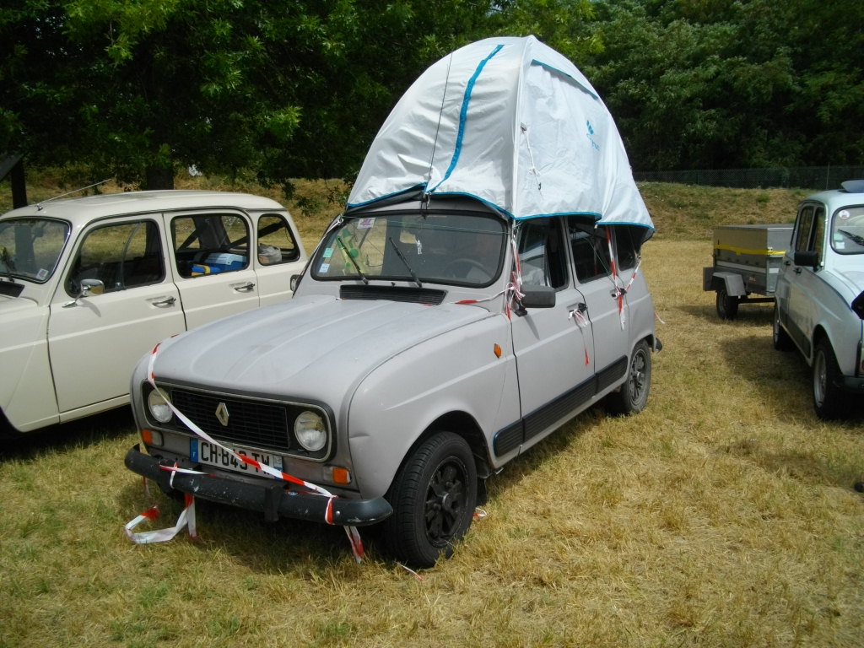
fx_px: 774
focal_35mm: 31
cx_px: 432
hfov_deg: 58.4
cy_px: 324
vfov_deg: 45.4
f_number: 8.8
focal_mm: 5.7
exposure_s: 1/250
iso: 100
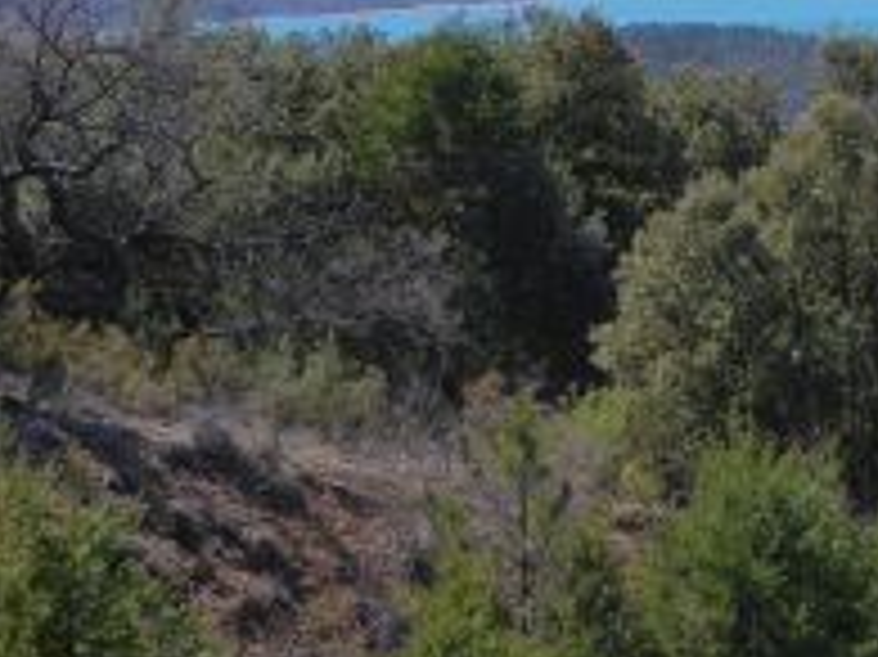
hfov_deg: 12.1
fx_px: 4106
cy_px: 18
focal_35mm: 162
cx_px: 752
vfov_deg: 9.1
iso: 125
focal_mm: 13.2
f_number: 4.6
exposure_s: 1/500
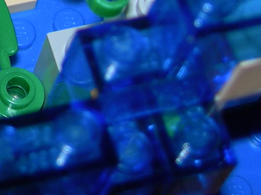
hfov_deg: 9.6
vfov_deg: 7.3
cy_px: -219
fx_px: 1454
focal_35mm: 193
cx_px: -241
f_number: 2.9
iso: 50
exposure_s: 1/60.1
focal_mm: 8.5
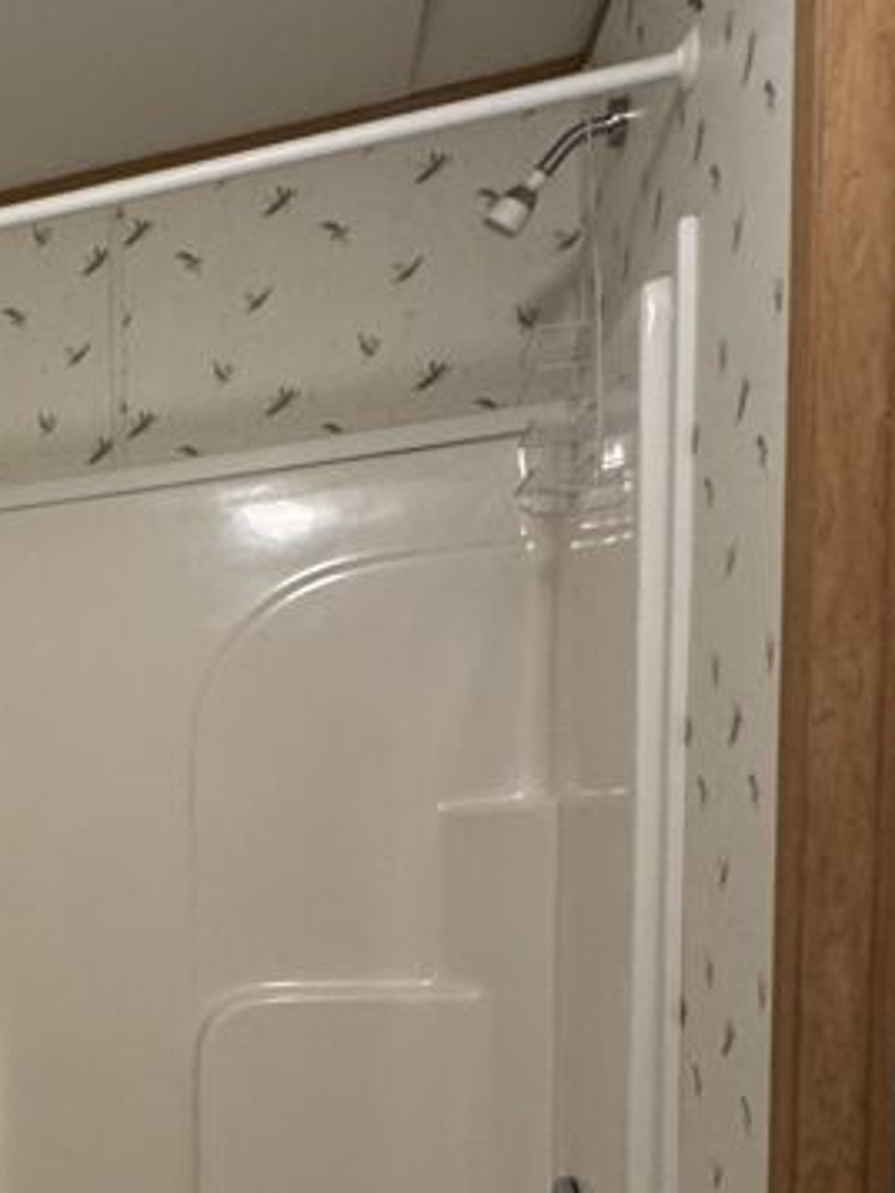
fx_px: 1619
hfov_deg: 23.7
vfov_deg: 38.1
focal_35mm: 47
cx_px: -491
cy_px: 1043
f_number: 2.2
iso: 320
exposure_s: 1/60
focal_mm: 2.22
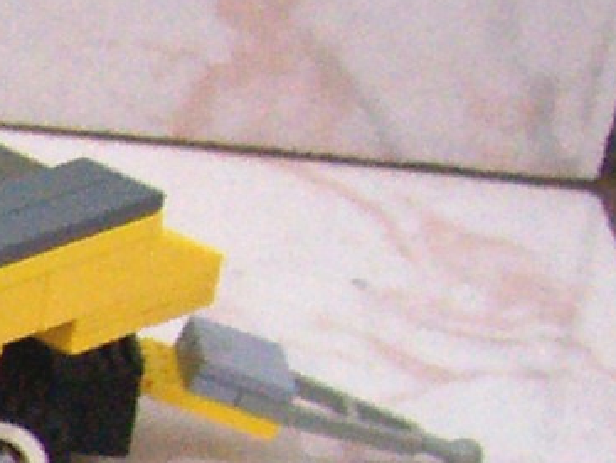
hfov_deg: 8.0
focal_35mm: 214
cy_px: 719
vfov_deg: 6.8
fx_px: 3811
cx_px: -1166
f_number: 2.7
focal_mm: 5.6
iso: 160
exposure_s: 1/8
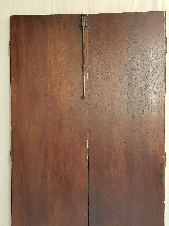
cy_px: 113
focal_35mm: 26
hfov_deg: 53.1
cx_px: 84
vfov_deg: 67.3
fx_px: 169
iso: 50
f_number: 1.7
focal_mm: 4.2
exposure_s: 1/50
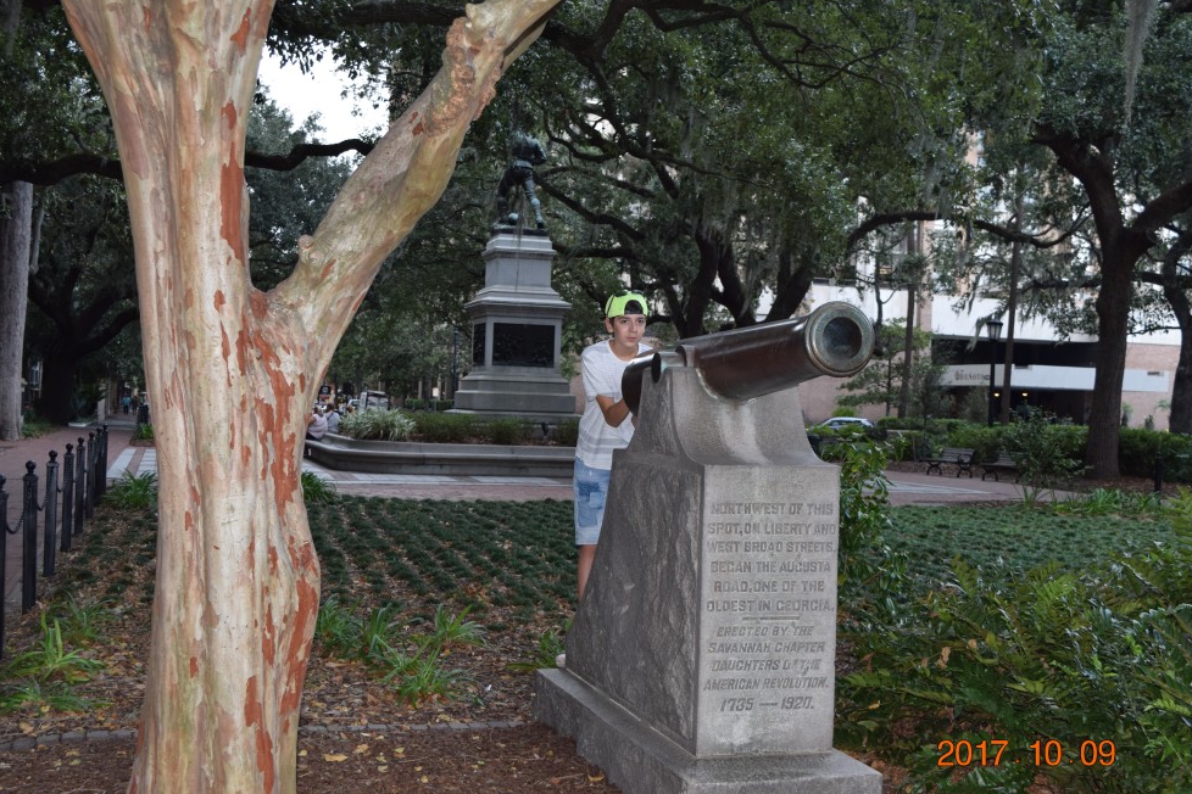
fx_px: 1507
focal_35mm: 46
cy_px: 401
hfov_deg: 43.1
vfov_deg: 29.5
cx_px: 609
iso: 720
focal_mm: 29
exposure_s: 1/125
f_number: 5.6
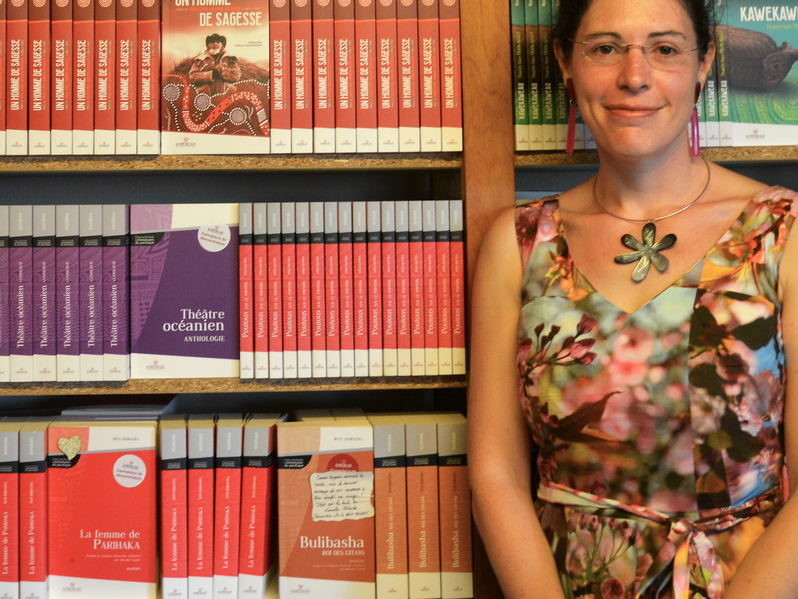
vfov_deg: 26.3
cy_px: 168
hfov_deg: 34.1
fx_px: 1268
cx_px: 186
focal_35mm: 55
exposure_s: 1/60
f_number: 4
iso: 560
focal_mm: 20
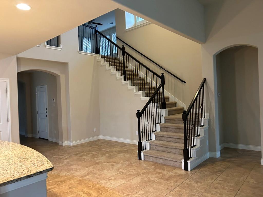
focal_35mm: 26
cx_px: 132
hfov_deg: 67.3
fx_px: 198
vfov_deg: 53.1
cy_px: 98
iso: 500
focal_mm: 5.7
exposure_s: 1/60
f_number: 1.5
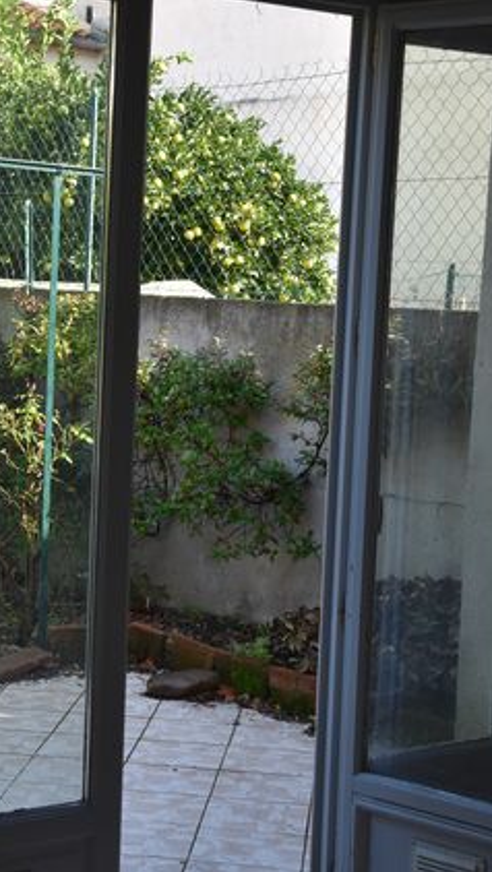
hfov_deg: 16.3
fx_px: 1708
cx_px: 114
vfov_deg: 28.7
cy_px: 436
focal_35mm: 74
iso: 800
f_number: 8
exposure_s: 1/250
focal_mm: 31
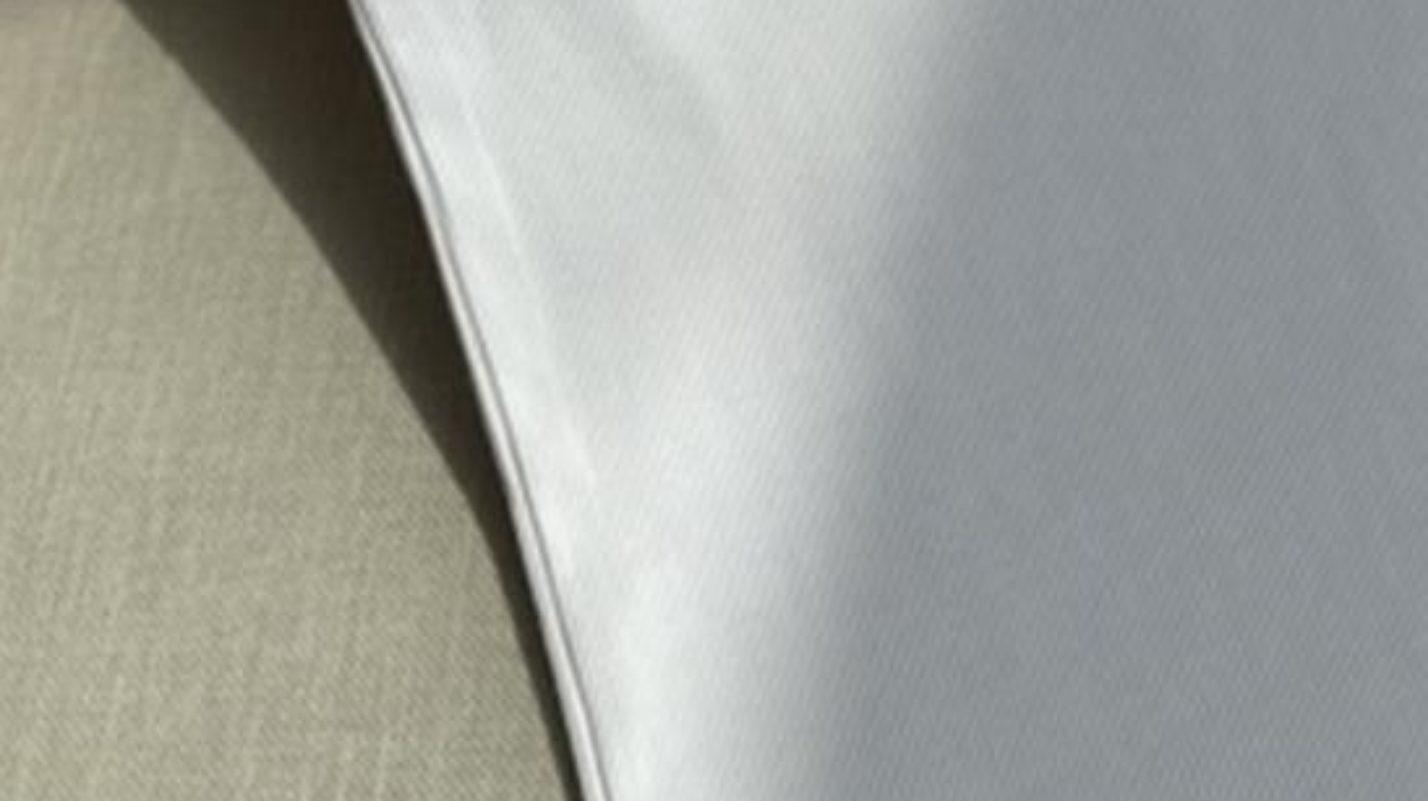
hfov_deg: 33.3
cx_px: 1052
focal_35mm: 62
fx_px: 2346
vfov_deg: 18.2
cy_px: -198
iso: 80
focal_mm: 6.86
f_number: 1.78
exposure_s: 1/8929
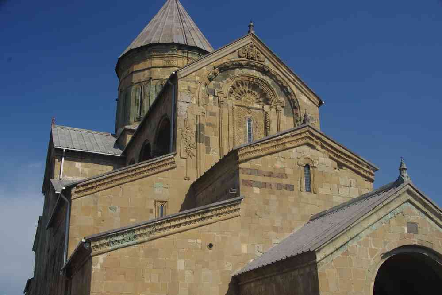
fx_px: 528
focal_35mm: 43
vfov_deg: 31.2
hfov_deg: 45.4
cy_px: 148
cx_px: 221
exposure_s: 1/100
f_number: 11
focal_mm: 29.4
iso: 200
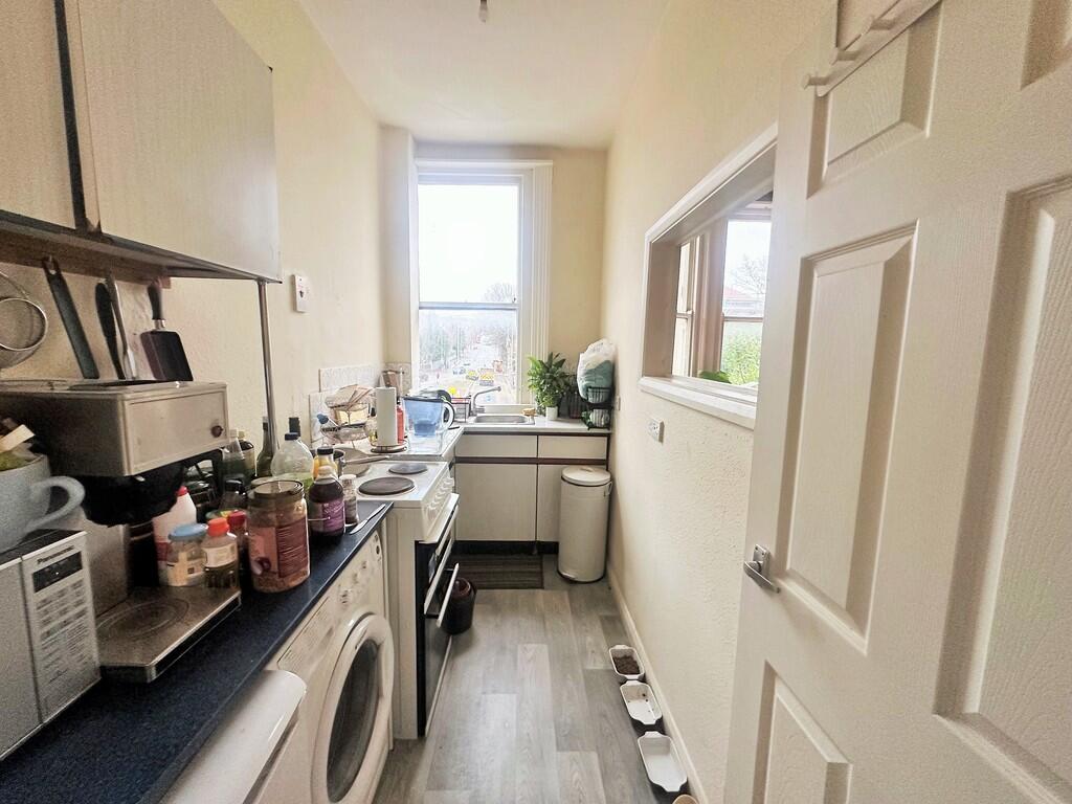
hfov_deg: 102.1
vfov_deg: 85.7
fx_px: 434
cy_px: 402
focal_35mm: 14
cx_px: 536
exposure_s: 1/63
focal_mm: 2.22
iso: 320
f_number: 2.2
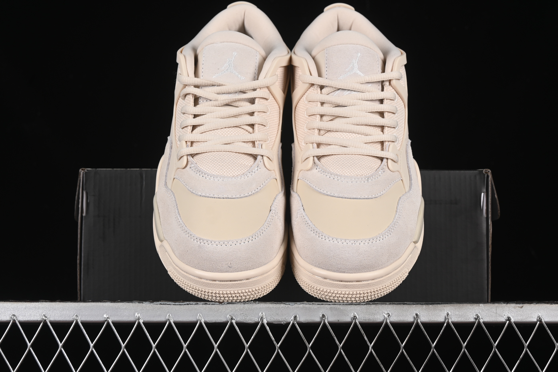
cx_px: 279
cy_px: 186
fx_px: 1162
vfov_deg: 18.2
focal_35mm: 75
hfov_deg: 27.0
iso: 160
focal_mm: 50
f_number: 8
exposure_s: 1/80
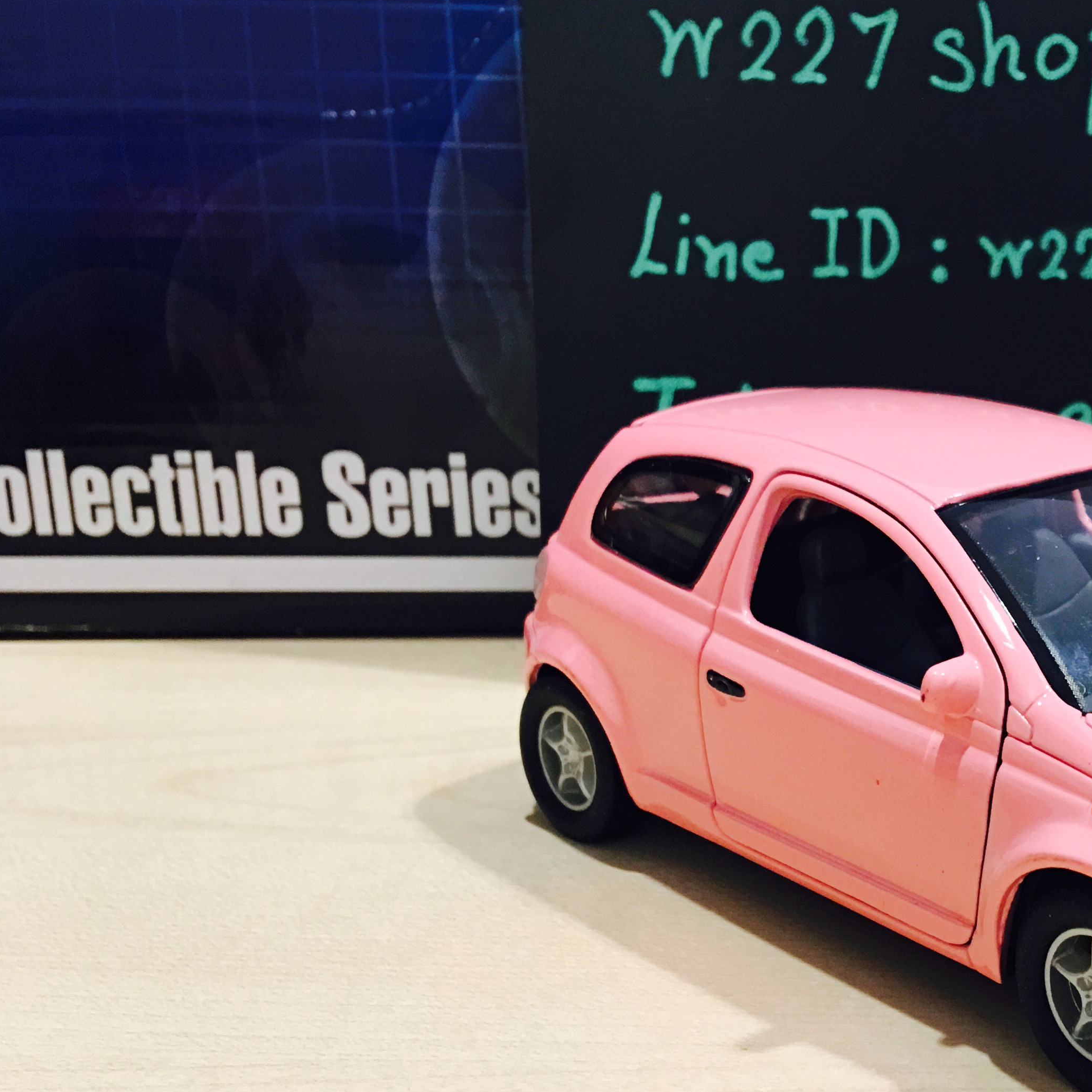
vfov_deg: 34.0
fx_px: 1785
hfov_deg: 31.8
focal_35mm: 50
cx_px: 1054
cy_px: 635
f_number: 2.2
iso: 100
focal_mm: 4.15
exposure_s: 1/17
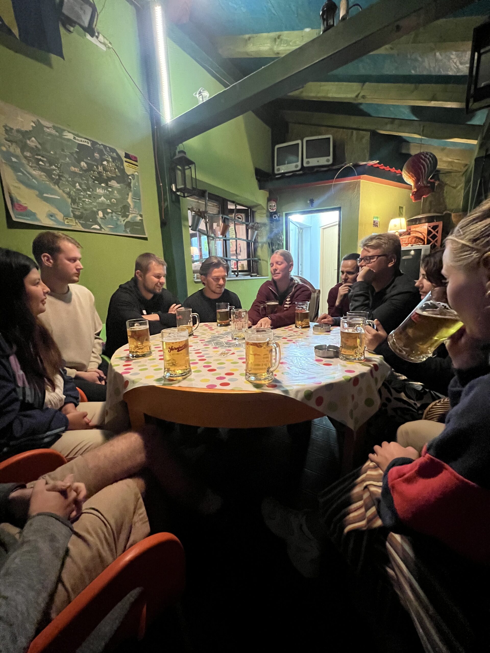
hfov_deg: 89.9
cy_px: 326
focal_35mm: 13
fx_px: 245
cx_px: 245
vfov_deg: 106.2
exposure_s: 1/25
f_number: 1.8
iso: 1000
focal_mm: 1.57
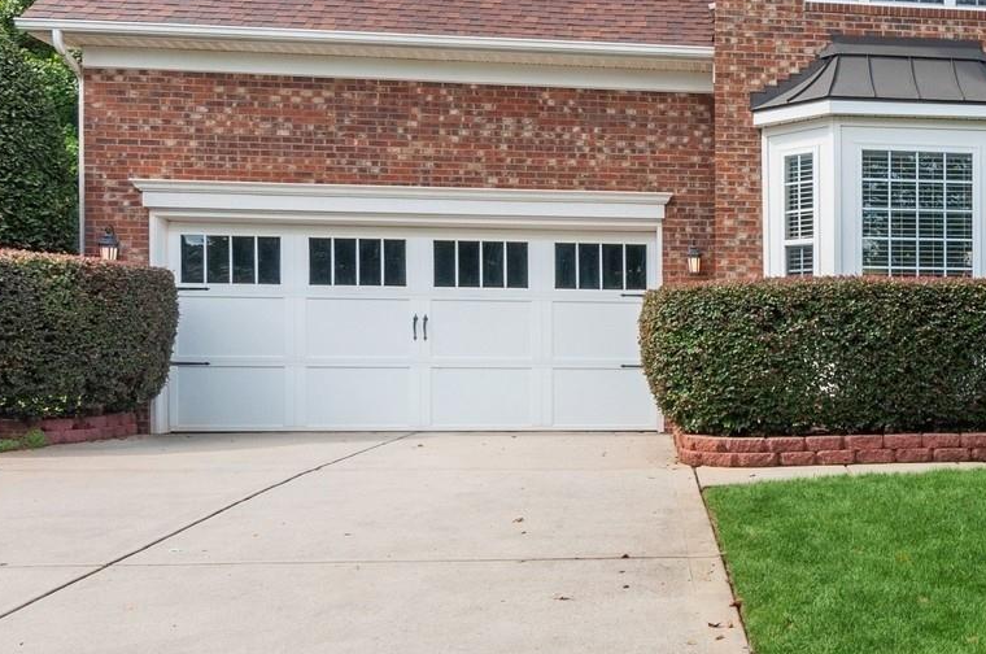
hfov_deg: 42.4
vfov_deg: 32.1
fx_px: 1122
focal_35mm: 41
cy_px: 191
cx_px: 937
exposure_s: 1/200
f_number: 8
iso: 200
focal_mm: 13
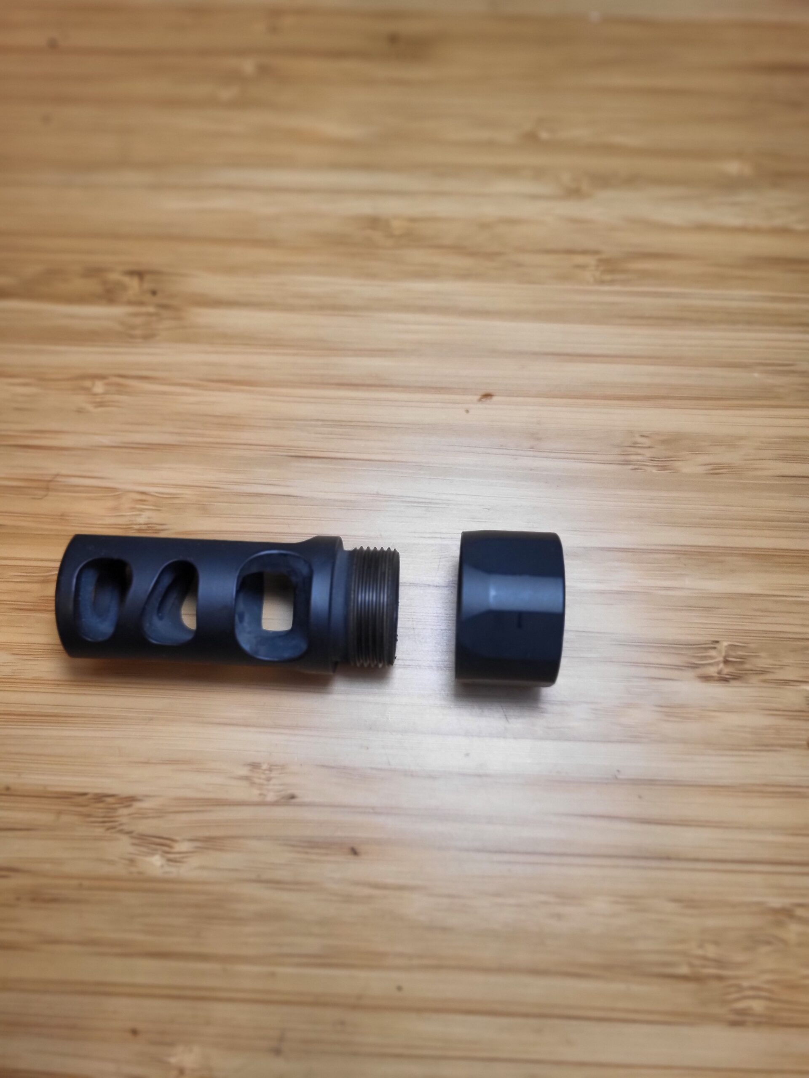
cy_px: 539
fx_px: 810
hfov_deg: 53.1
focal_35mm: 26
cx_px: 404
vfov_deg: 67.3
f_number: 1.8
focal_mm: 5.4
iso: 200
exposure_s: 1/100
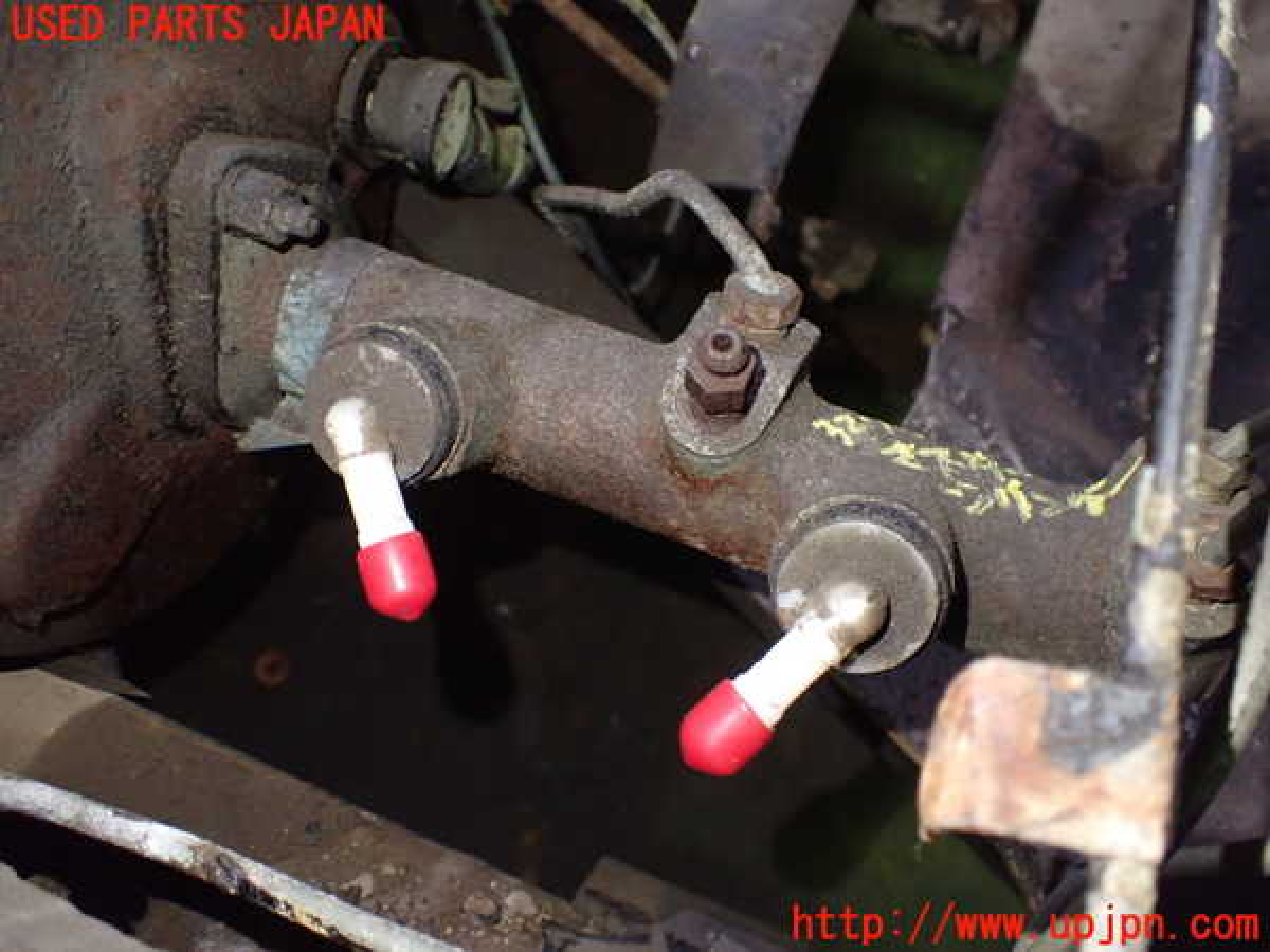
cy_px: 476
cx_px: 635
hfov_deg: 60.0
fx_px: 1101
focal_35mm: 30
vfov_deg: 46.8
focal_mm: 5.4
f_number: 2.3
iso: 1000
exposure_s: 1/30
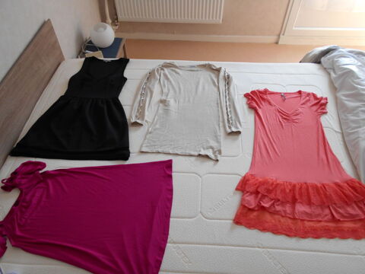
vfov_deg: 53.1
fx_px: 274
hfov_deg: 67.3
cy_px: 137
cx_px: 182
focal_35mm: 26
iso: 180
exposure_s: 1/30
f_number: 3.2
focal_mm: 4.6
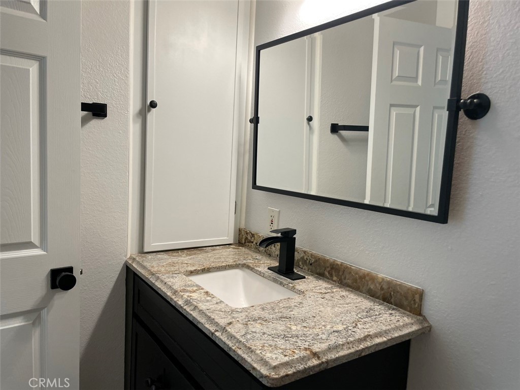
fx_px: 391
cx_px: 260
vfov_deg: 53.1
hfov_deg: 67.3
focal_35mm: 26
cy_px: 195
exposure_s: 1/120
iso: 80
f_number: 1.6
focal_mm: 4.2
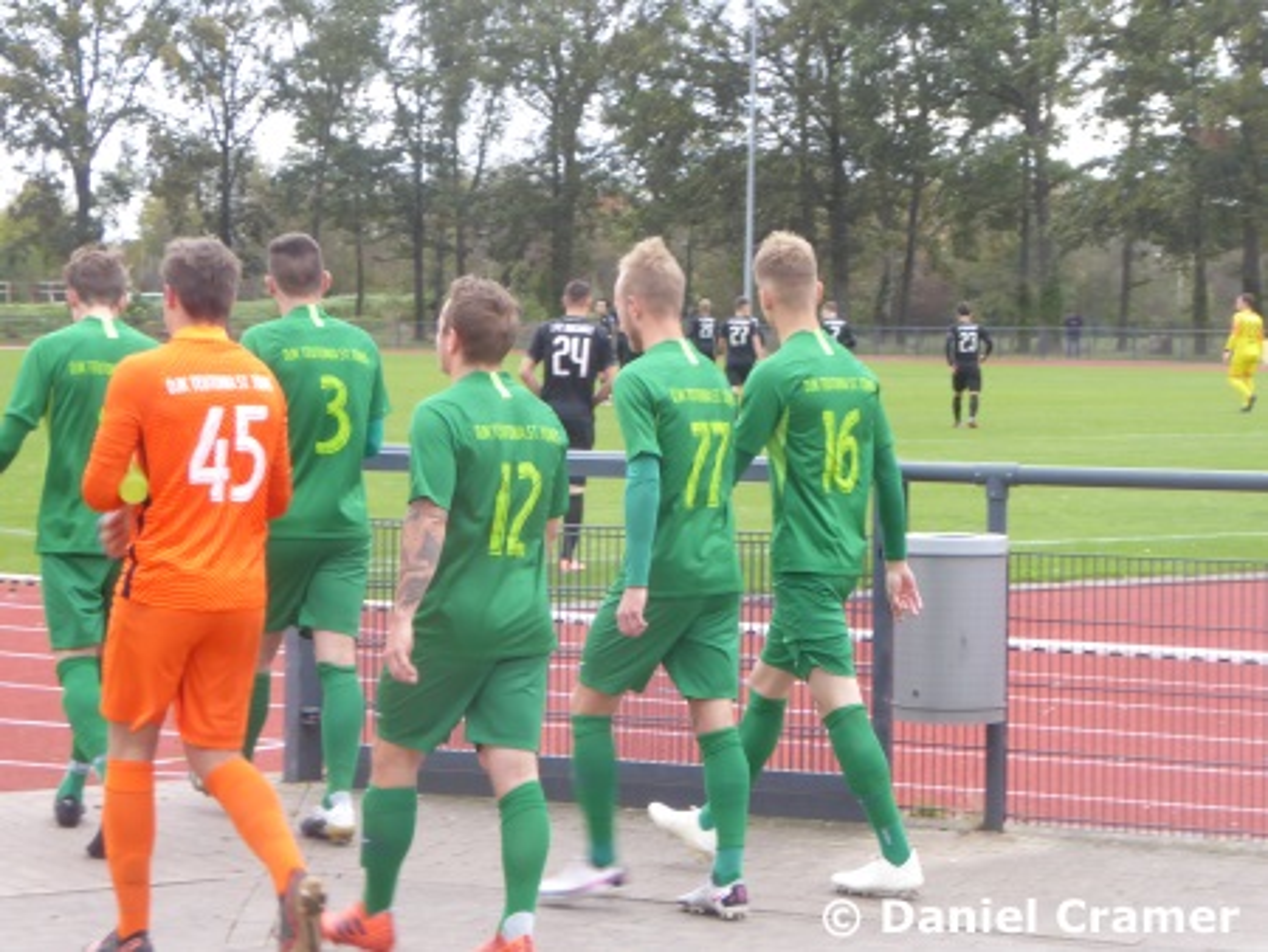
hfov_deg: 18.5
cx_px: 634
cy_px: 476
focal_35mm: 106
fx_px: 3885
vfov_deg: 14.0
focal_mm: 19
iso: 200
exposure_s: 1/60
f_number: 5.1
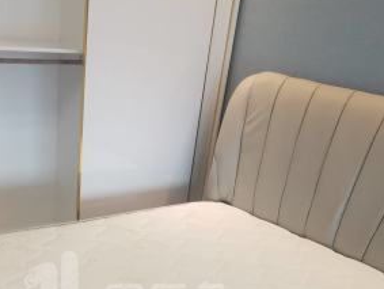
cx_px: 126
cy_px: 289
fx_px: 533
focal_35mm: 48
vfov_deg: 28.5
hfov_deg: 39.1
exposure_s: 1/33.3
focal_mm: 2.26
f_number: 2.2
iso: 200
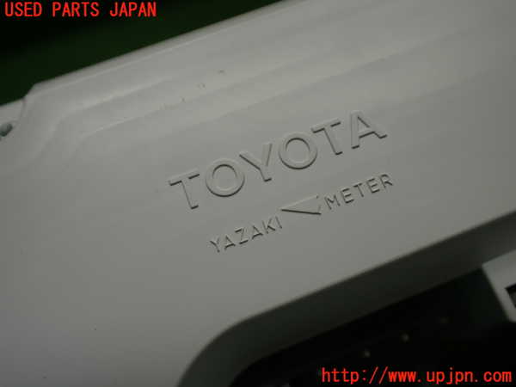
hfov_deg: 60.0
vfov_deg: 46.8
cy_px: 194
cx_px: 258
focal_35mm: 30
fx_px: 447
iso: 100
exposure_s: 1/160
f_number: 2.3
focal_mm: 5.4
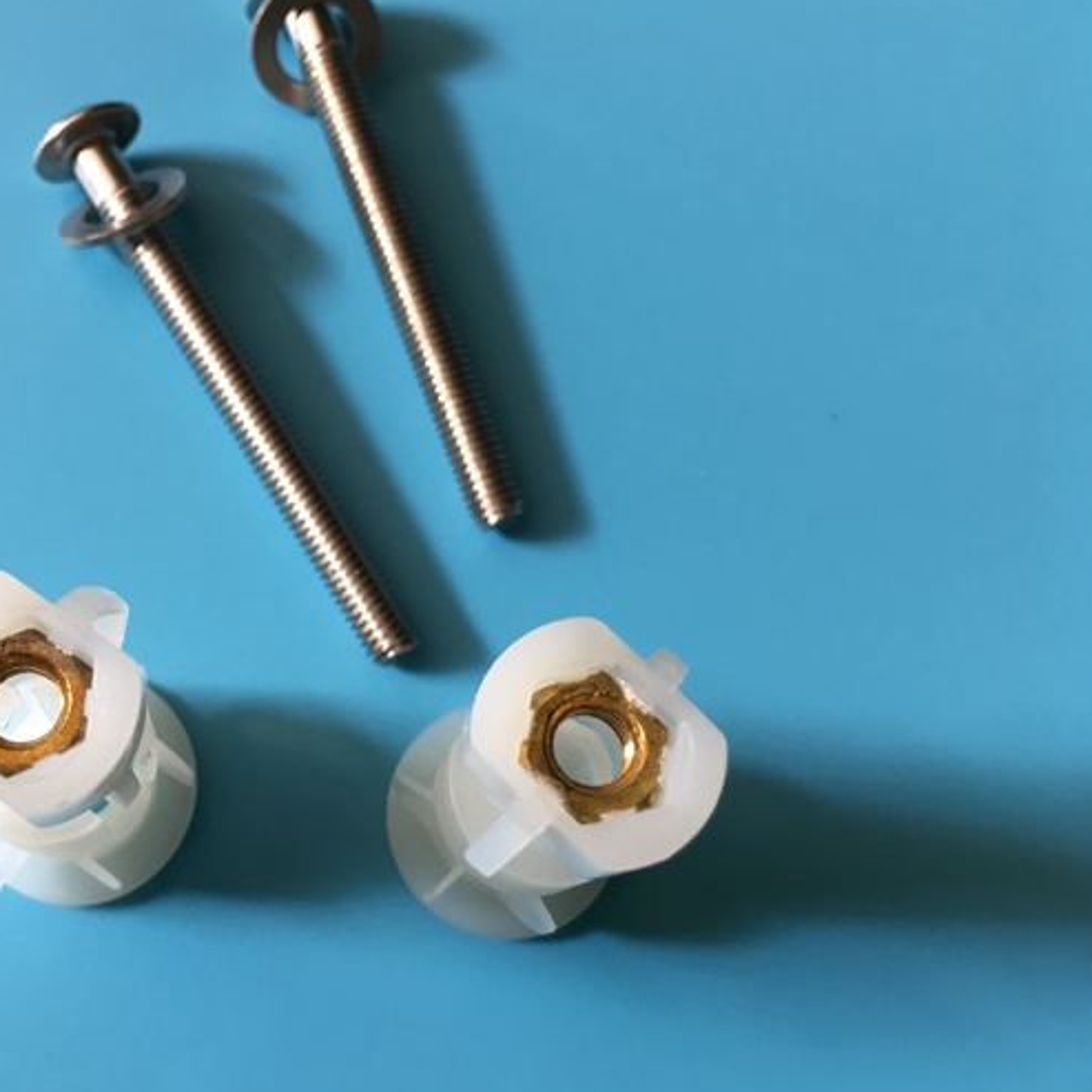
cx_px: 290
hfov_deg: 41.7
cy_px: 506
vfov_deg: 42.8
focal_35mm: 39
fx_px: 1392
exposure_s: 1/33
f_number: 2.2
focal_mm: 4.15
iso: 32
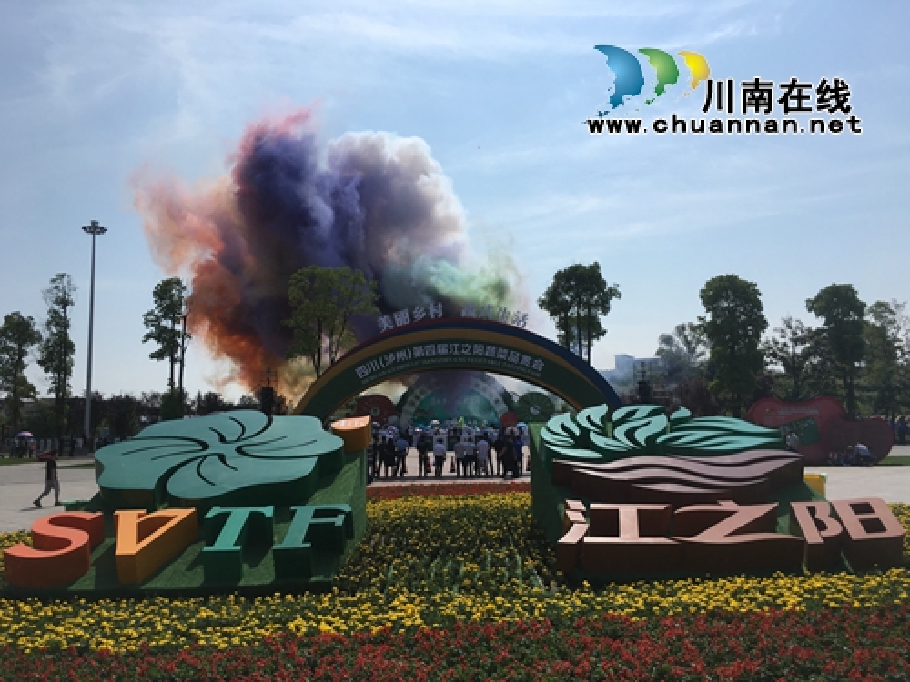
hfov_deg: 61.7
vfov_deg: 48.2
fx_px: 762
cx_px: 455
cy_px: 341
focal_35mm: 29
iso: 25
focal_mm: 4.15
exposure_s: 1/3205
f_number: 2.2
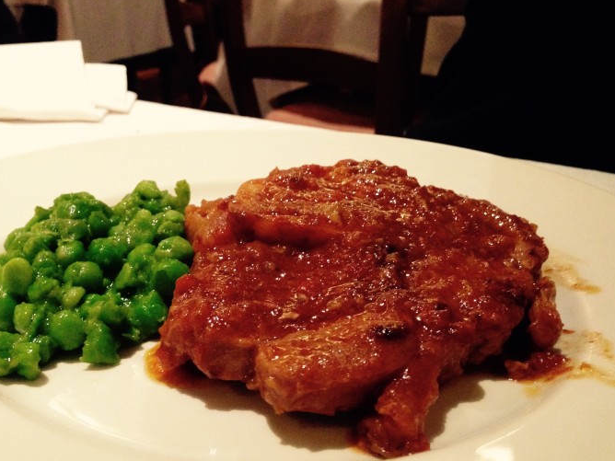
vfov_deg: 34.2
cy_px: 291
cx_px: 291
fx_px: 746
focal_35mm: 42
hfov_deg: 44.8
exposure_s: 1/20
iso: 320
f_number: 2.4
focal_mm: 4.12
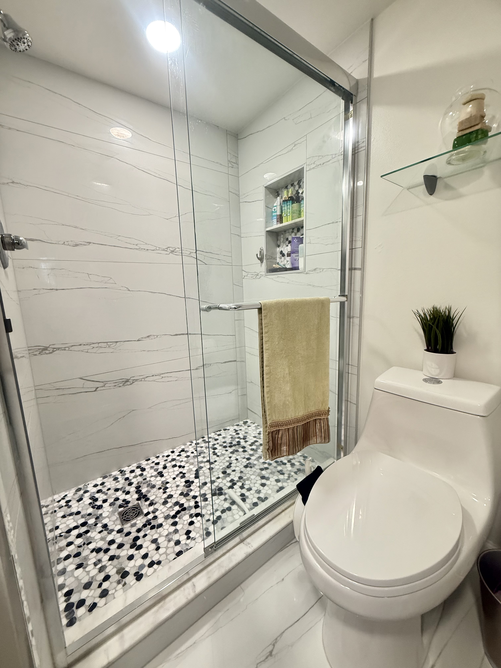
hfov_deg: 85.7
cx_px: 250
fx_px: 270
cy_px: 334
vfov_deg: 102.1
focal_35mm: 14
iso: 250
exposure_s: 1/60
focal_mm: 2.22
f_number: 2.2
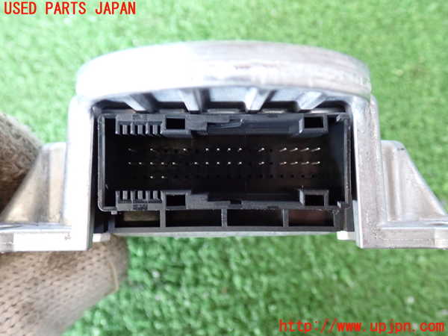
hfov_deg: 51.4
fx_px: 466
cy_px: 168
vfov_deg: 39.7
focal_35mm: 36
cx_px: 224
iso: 800
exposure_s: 1/30
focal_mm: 6.37
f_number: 2.5
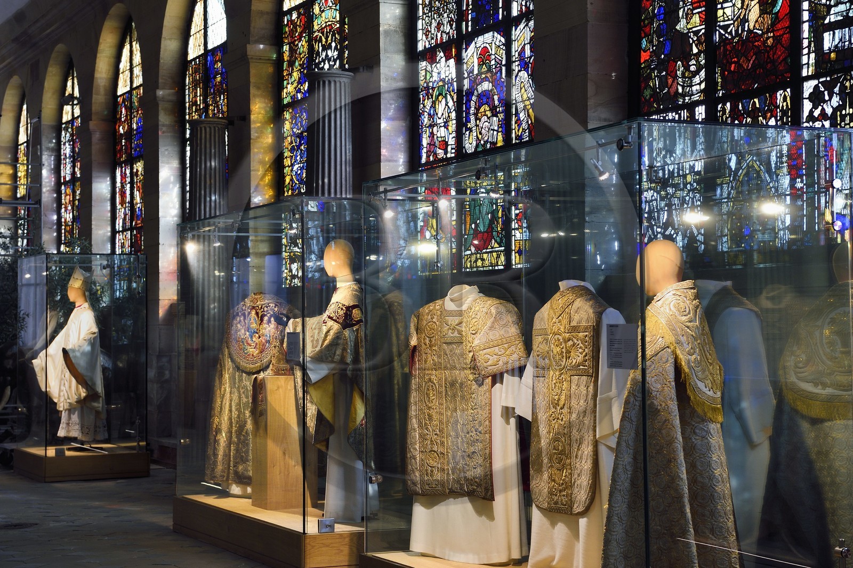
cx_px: 426
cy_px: 284
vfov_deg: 19.4
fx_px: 1658
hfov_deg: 28.8
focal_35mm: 70
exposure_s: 1/10
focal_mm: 70
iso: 640
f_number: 7.1
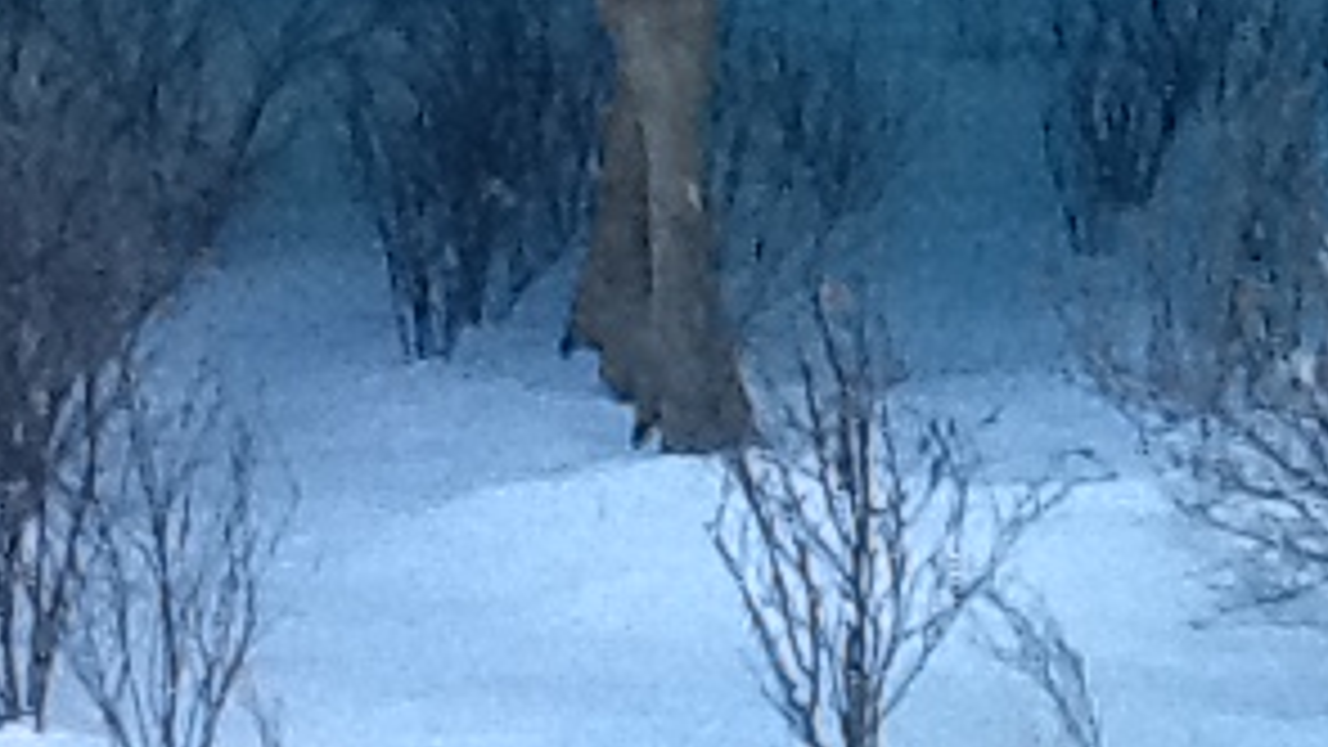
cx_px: 1670
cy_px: -220
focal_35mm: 156
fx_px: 5494
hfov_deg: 13.3
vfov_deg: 7.7
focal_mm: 2.03
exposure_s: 1/30
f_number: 2.4
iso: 125
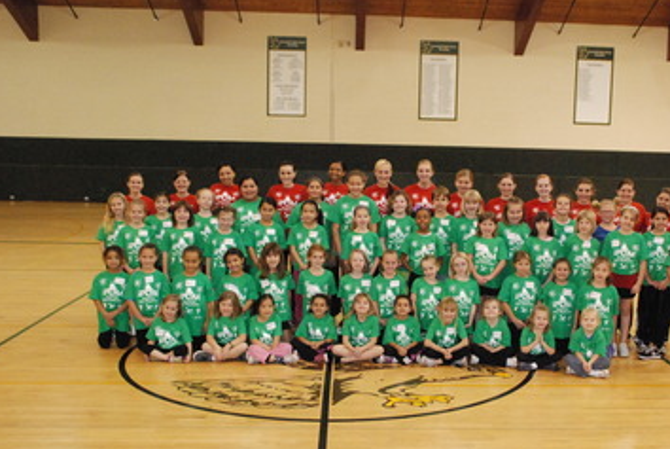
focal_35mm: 42
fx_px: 783
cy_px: 231
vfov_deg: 32.0
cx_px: 403
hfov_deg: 46.1
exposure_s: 1/60
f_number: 7.1
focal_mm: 22
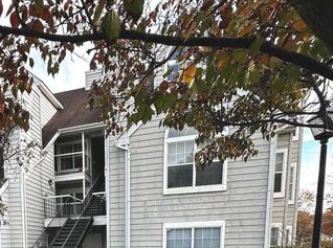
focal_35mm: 22
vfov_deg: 60.9
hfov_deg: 71.5
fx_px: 211
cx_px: 85
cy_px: 125
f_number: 2.2
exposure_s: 1/392
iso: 40
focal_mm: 2.22
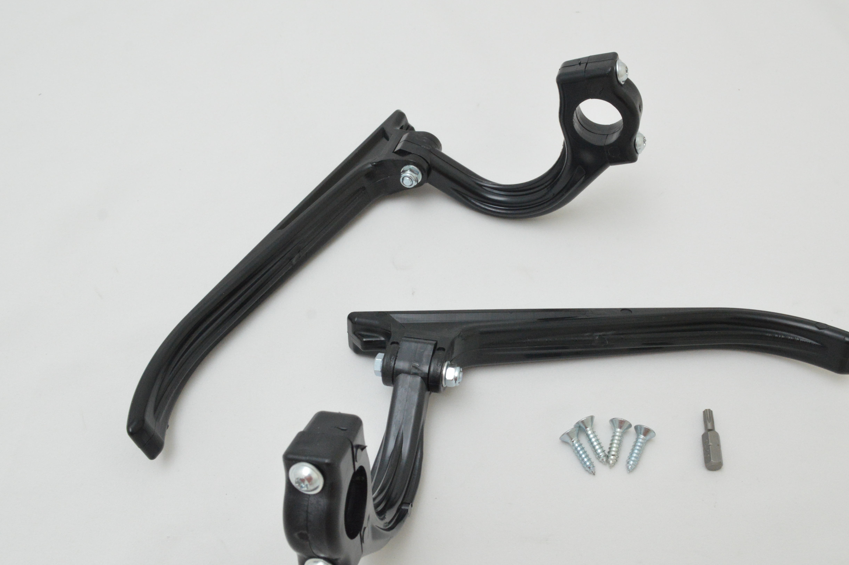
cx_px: 459
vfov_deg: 35.8
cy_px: 310
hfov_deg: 51.9
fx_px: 872
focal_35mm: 37
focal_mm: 20
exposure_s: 1/13
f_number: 14
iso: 1600
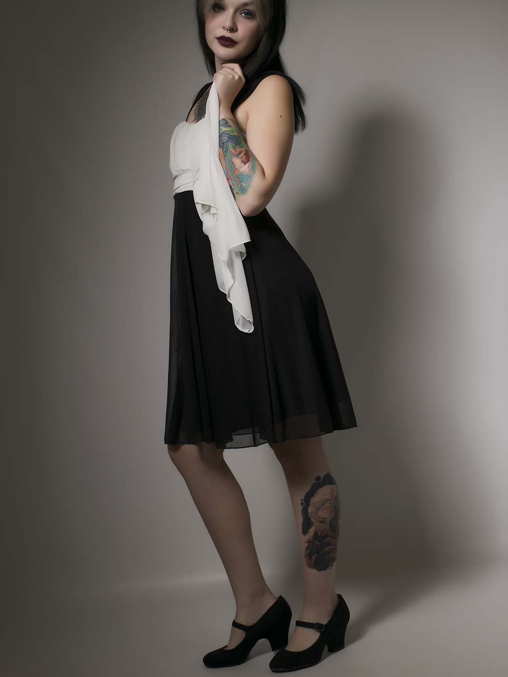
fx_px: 1213
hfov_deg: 23.7
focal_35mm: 62
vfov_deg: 31.2
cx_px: 253
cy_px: 325
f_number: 13
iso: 100
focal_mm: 38
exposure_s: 1/100
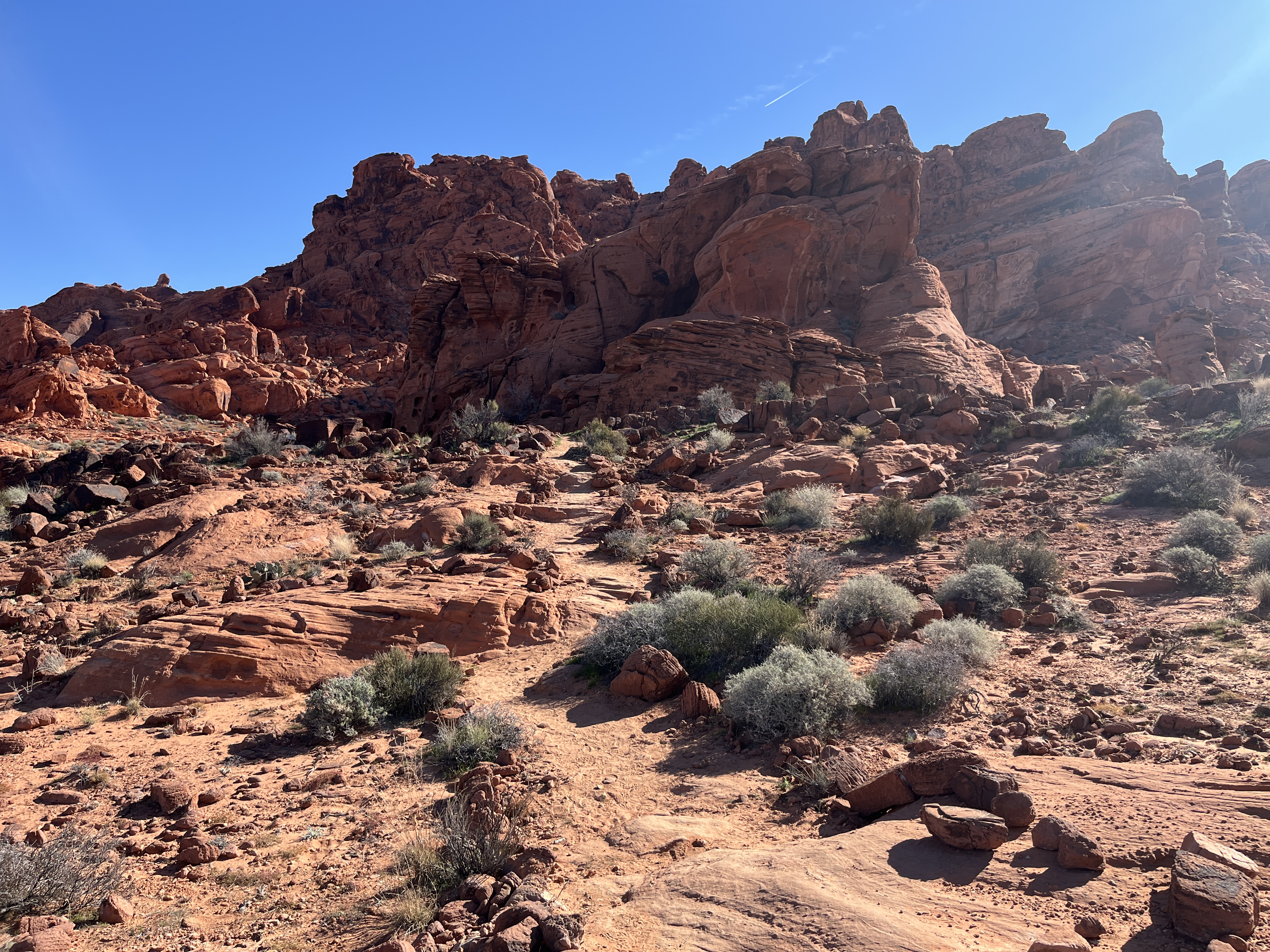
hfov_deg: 67.3
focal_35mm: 26
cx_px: 635
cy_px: 476
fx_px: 954
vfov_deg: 53.1
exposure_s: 1/2222
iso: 50
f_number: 1.6
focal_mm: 5.1
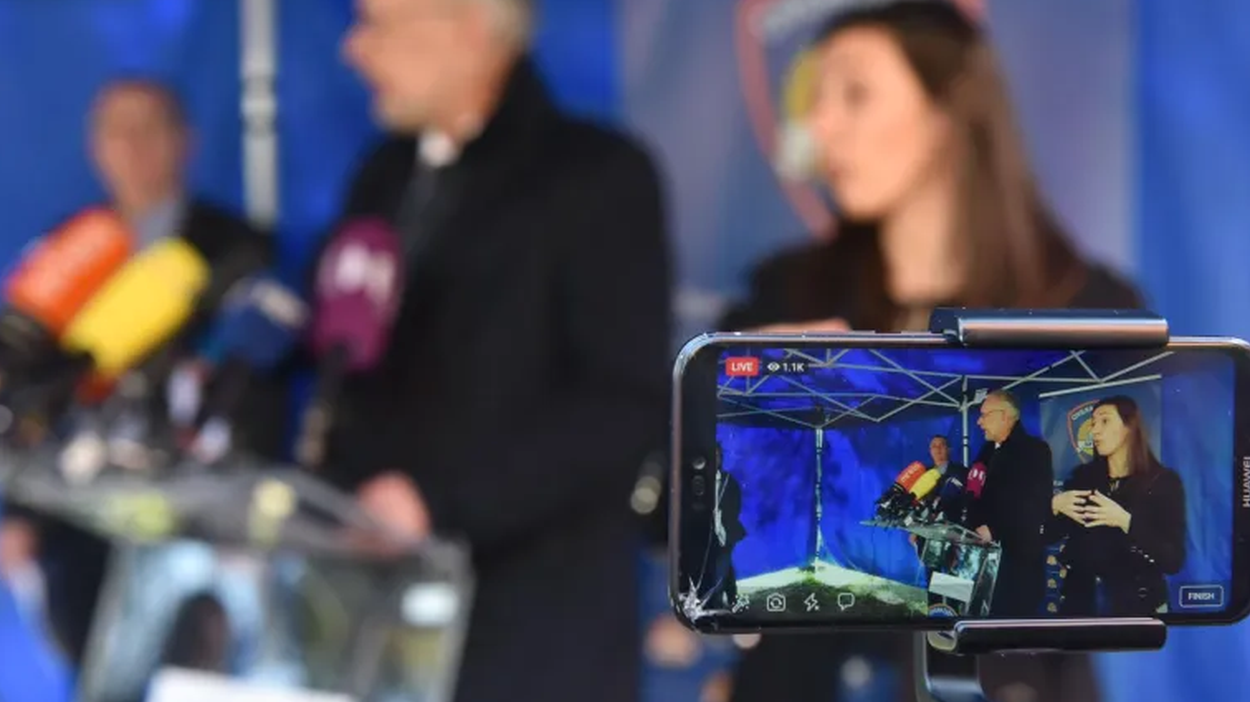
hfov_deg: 35.5
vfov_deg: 20.4
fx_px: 1955
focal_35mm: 59
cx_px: 623
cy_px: 325
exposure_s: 1/160
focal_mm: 56
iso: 1600
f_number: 5.6
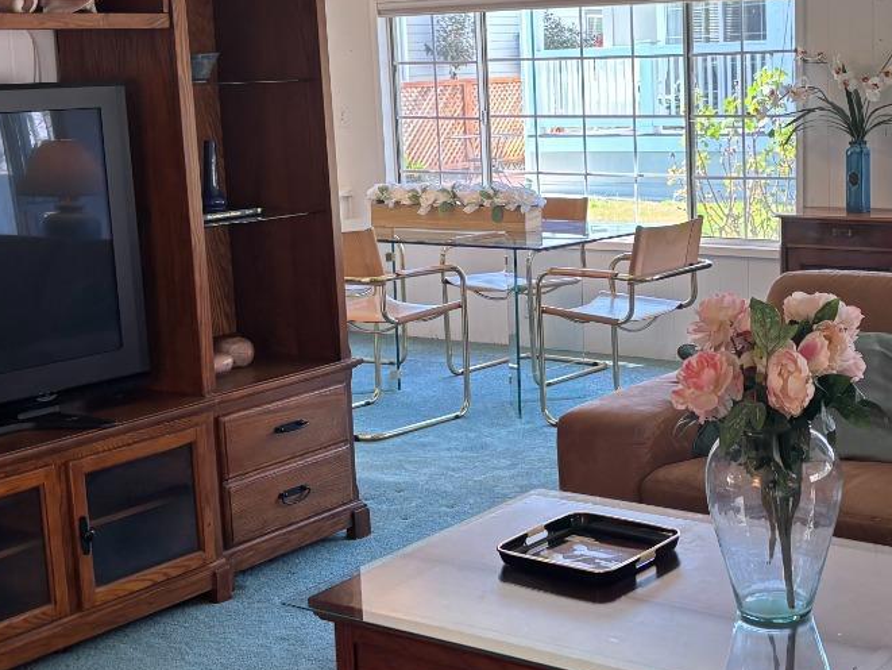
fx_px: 1521
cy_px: 259
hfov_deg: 32.3
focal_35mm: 59
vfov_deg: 24.8
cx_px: 630
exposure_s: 1/120
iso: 80
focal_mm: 5.96
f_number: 1.6
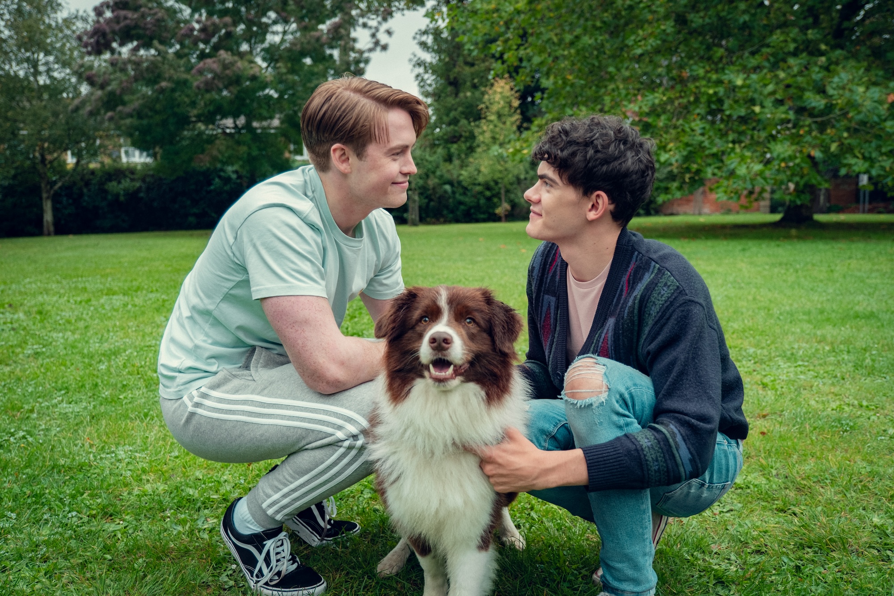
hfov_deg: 60.3
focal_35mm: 31
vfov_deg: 42.3
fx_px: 770
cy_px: 298
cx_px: 447
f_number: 2.8
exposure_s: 1/250
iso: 400
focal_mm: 20.6
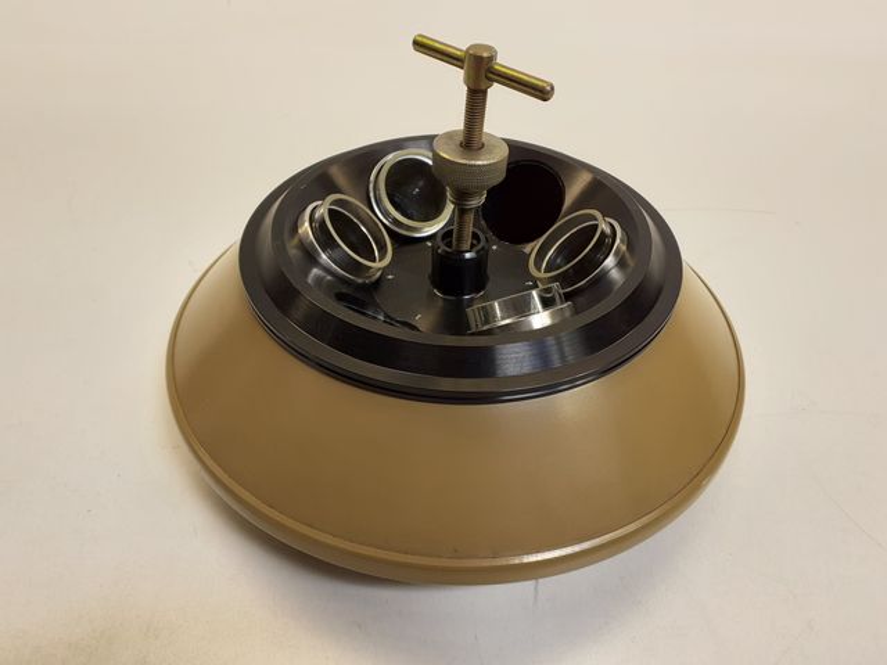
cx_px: 444
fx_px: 692
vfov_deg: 51.4
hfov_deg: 65.3
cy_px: 332
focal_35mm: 27
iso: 40
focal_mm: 3.6
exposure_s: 1/165
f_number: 1.9
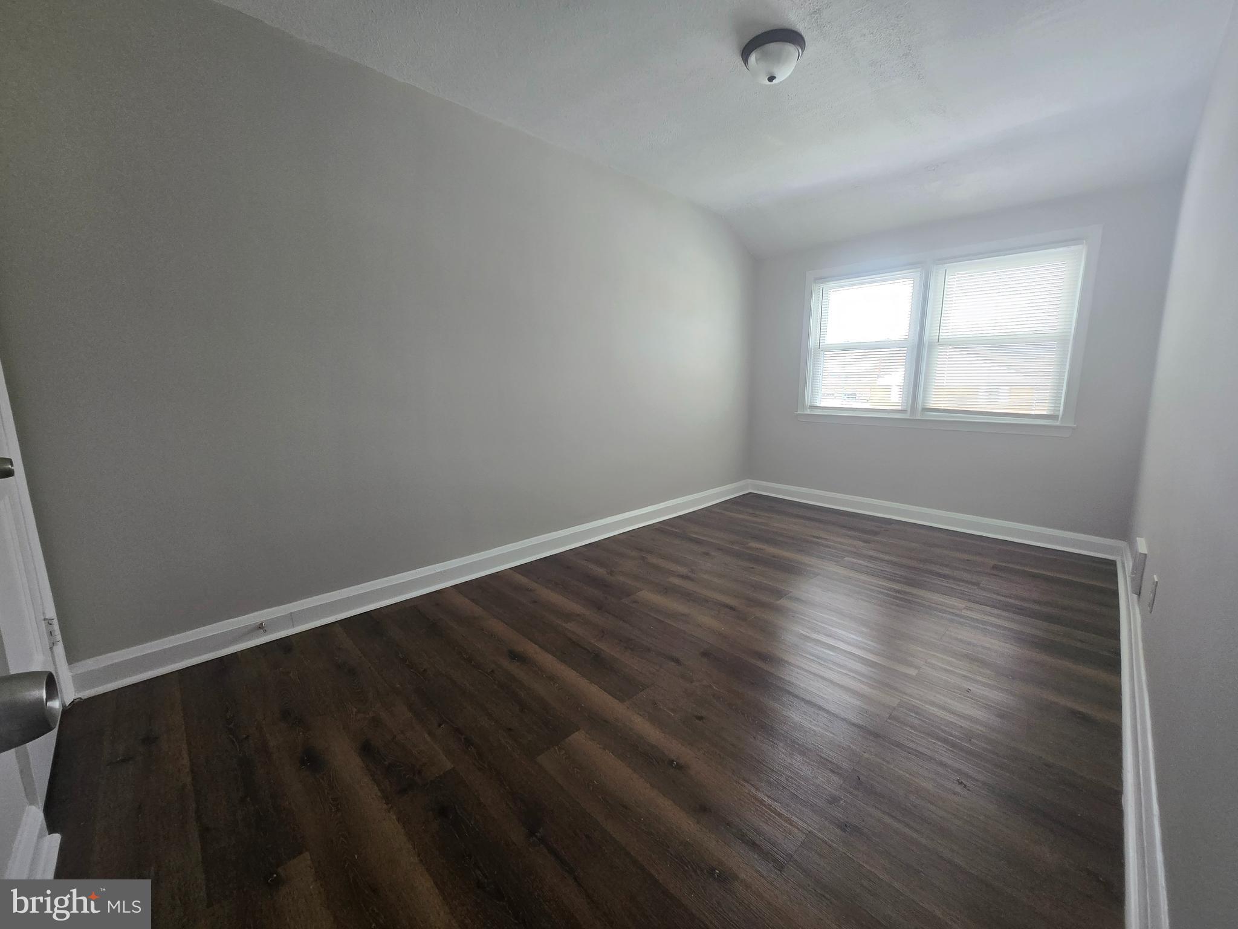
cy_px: 464
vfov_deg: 89.9
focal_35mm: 13
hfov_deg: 106.2
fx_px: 465
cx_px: 619
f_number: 2.2
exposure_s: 1/60
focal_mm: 1.7
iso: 125
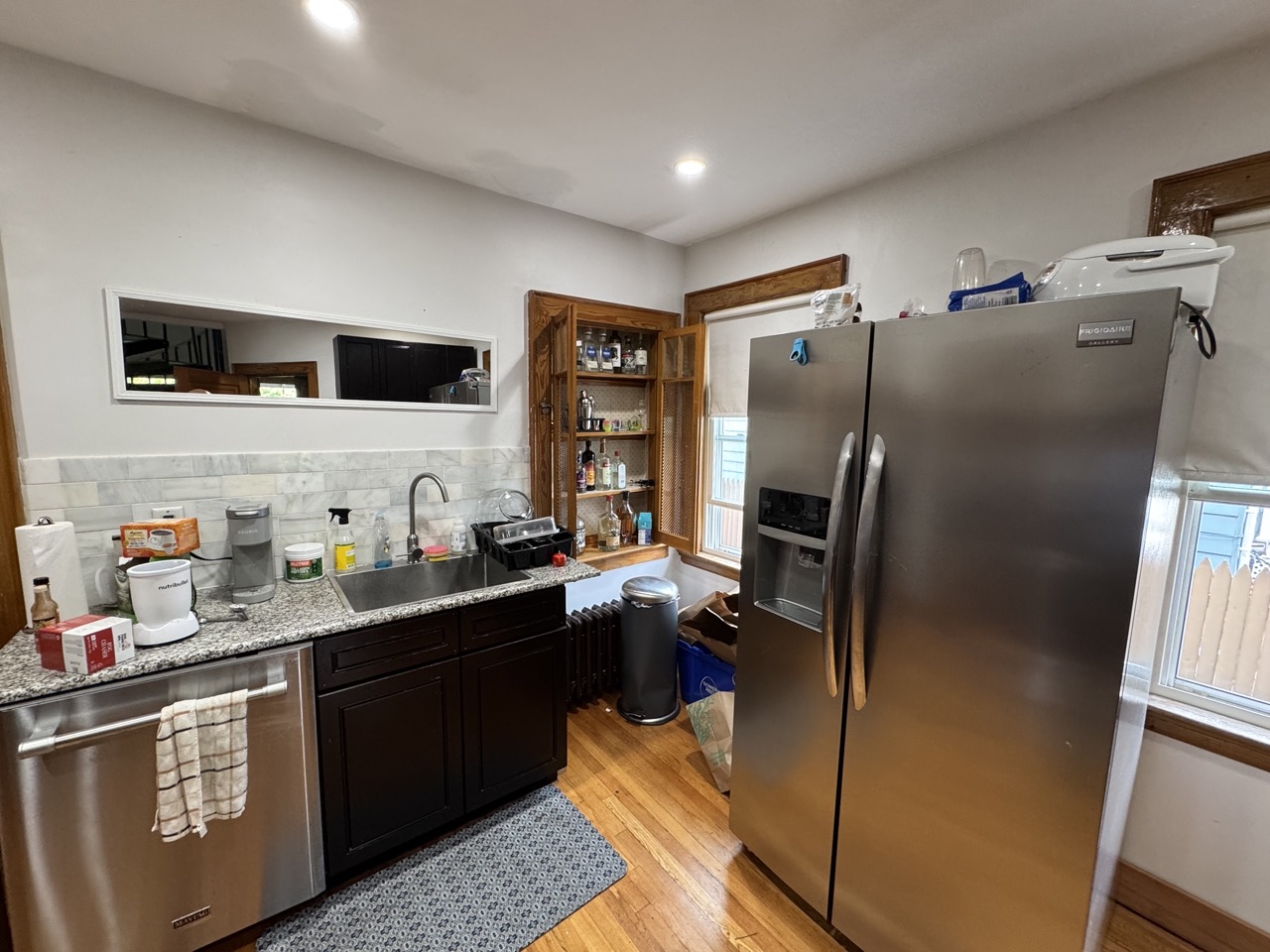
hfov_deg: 102.1
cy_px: 476
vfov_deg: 85.7
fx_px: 514
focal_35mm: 14
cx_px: 635
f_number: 2.2
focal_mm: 2.22
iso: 250
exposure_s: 1/60
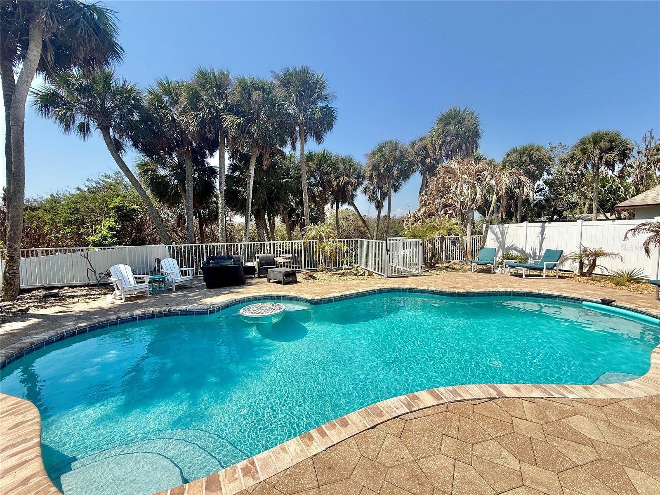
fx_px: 267
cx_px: 330
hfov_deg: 102.1
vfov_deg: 85.7
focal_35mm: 14
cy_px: 248
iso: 50
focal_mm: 2.22
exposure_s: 1/1961
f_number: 2.2
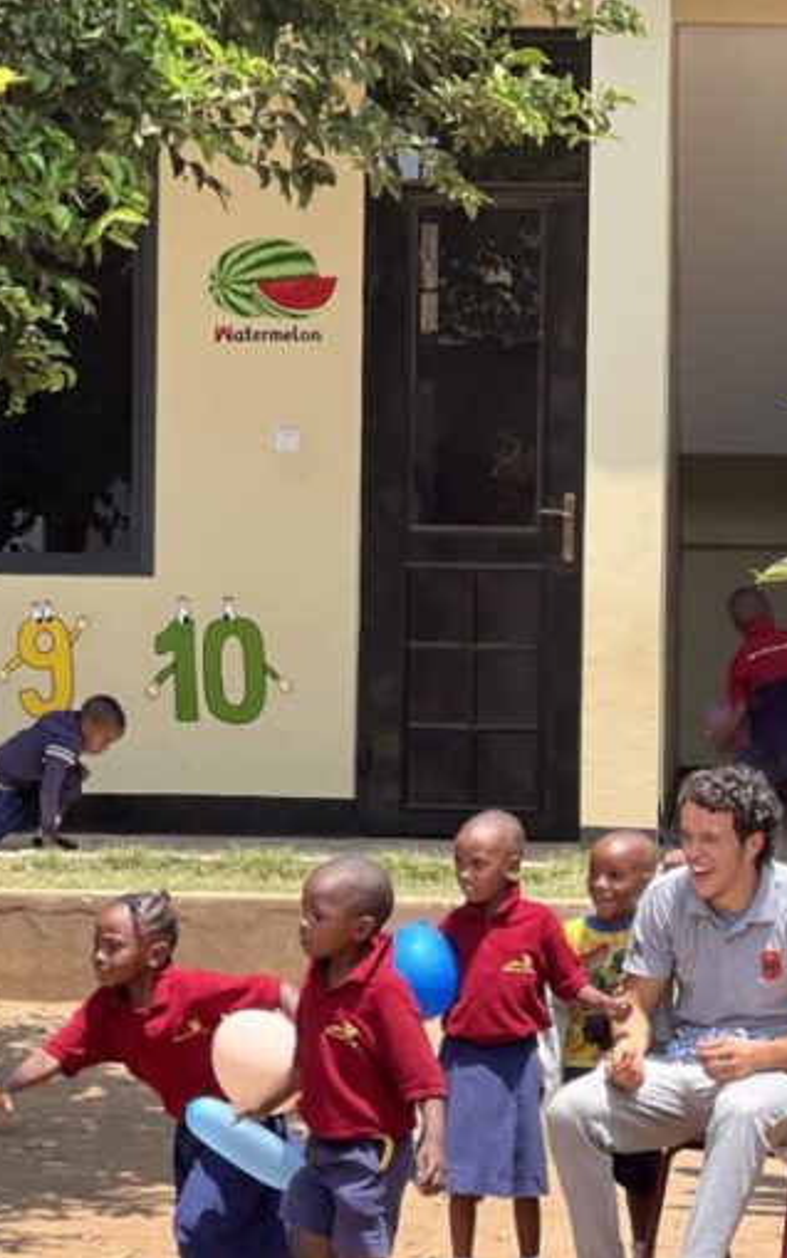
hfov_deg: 8.6
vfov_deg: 13.7
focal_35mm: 152
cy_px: 797
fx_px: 5210
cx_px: 600
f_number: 2.8
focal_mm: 9
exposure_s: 1/254
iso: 25
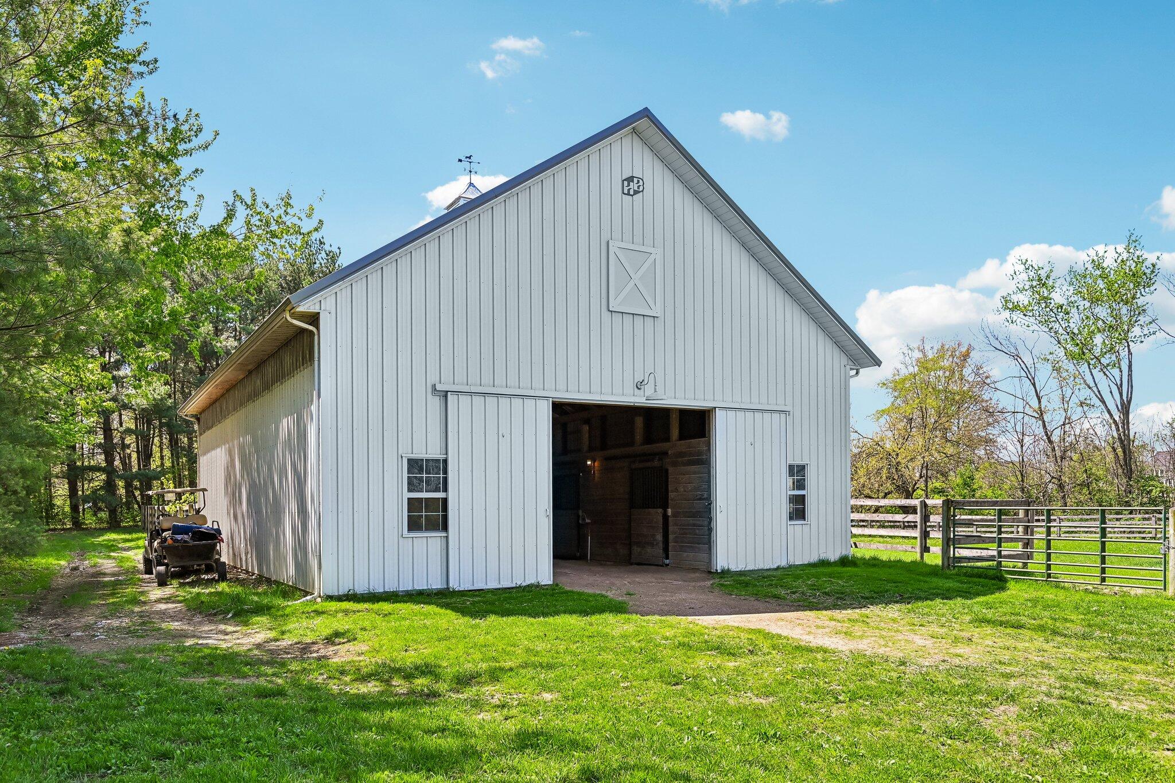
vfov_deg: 54.1
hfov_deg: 74.9
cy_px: 392
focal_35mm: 24
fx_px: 767
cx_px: 588
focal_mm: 23.5
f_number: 4.8
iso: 400
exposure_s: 1/750
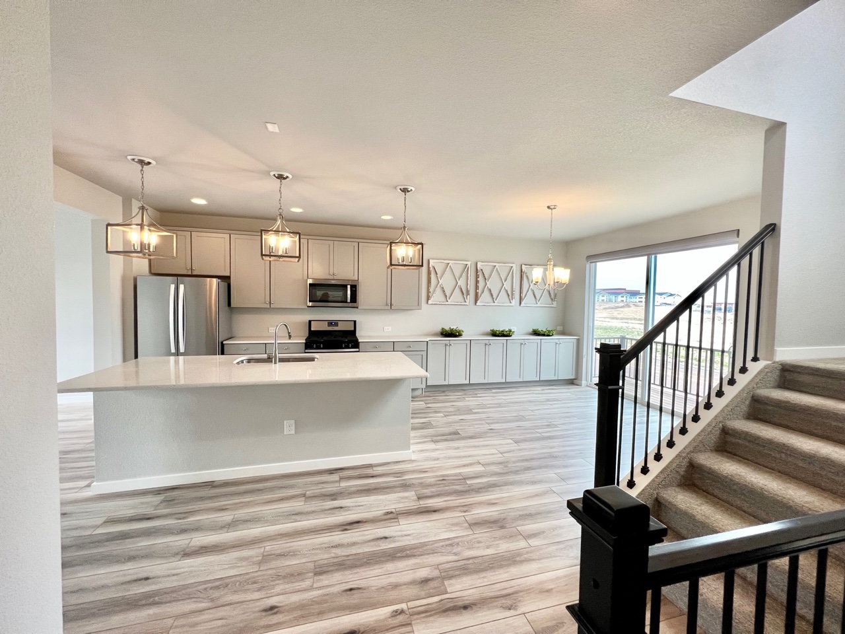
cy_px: 317
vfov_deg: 89.9
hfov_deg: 106.2
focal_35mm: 13
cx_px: 422
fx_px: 317
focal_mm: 1.57
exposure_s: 1/120
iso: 160
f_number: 1.8
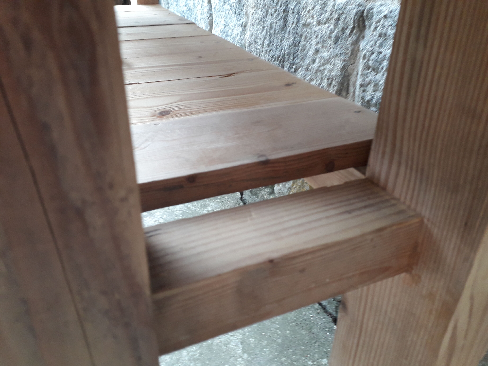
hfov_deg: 65.3
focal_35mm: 27
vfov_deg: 51.4
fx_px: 381
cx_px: 244
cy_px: 183
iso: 80
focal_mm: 3.6
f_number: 1.9
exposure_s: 1/50
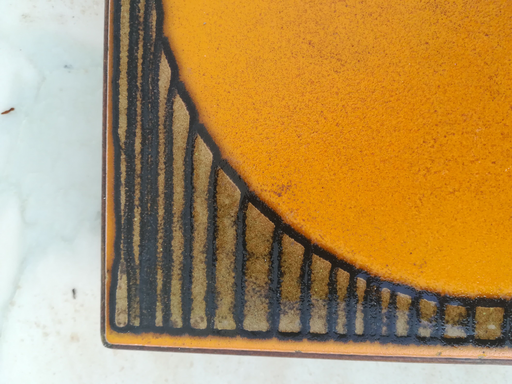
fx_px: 385
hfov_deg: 67.3
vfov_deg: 53.1
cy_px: 192
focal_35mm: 26
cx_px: 256
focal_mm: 3.83
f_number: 2.2
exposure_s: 1/100
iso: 80
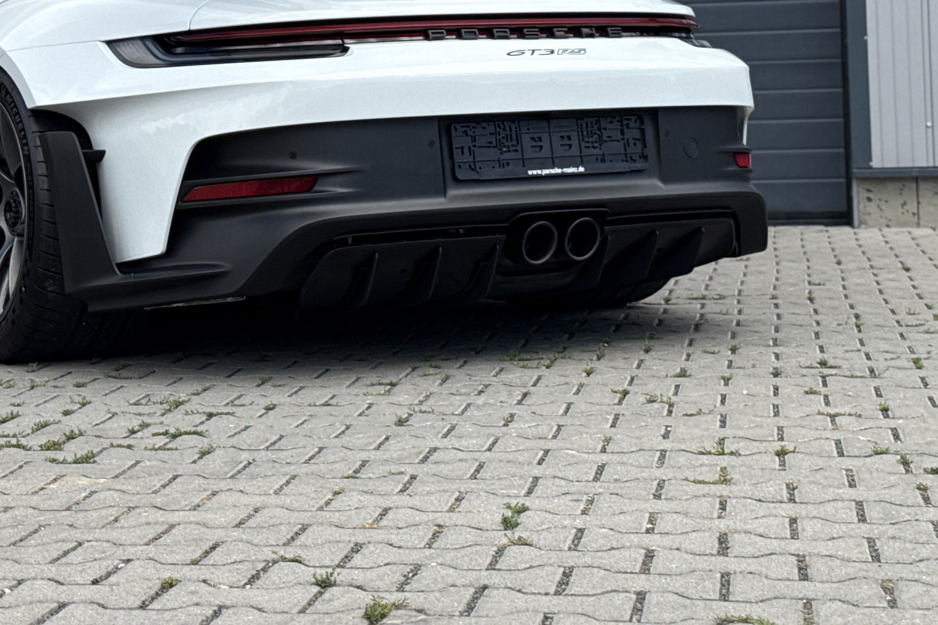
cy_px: 39
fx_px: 2293
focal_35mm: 88
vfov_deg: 15.3
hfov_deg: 23.1
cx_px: 353
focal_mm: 6.76
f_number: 1.78
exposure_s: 1/3891
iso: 100
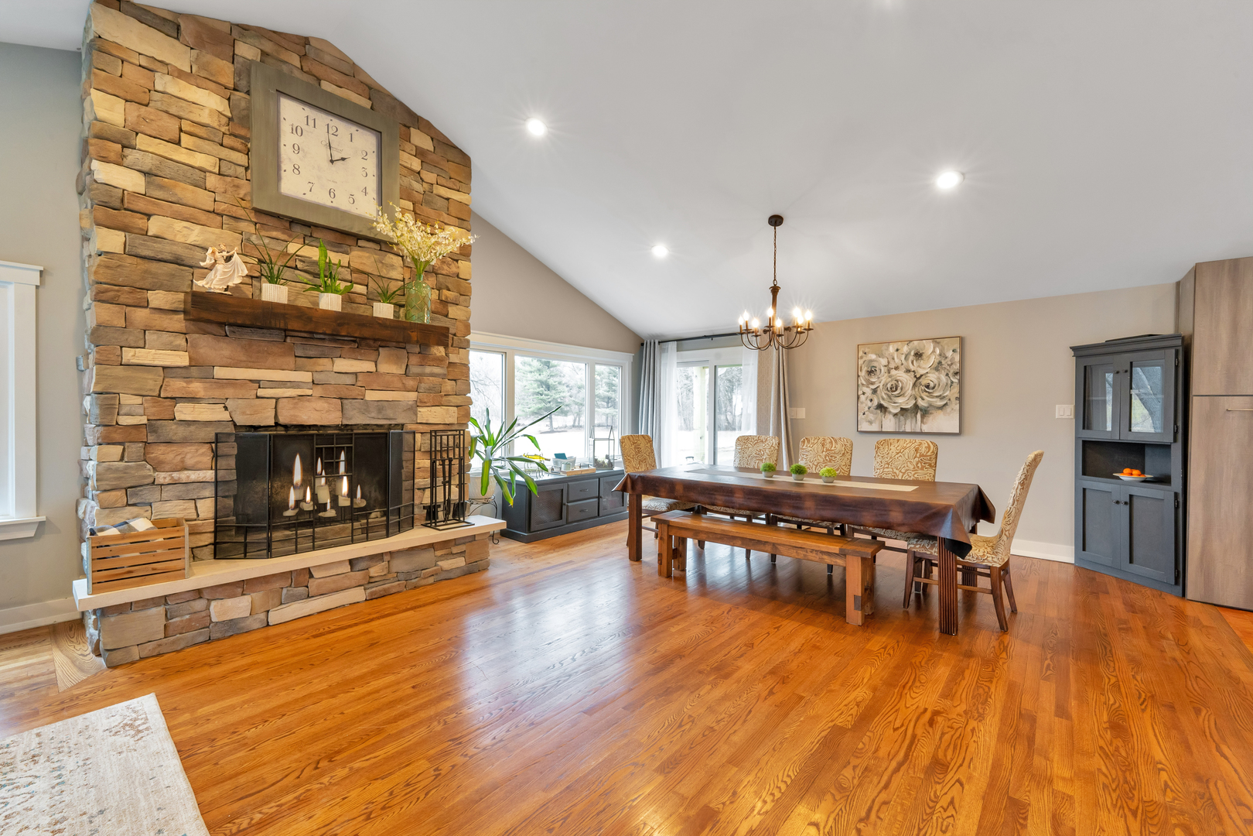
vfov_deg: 81.2
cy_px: 418
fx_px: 487
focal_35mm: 14
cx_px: 626
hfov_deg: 104.3
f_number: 16
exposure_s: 1/5
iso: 800
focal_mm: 14
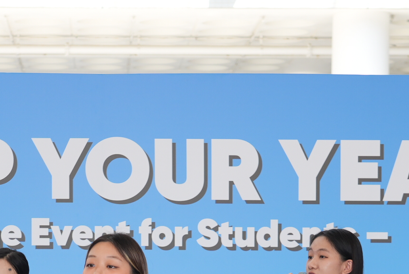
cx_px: 85
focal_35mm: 161
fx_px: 1830
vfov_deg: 8.3
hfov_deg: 12.7
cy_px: 473
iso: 400
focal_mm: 46
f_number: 4.5
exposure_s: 1/160
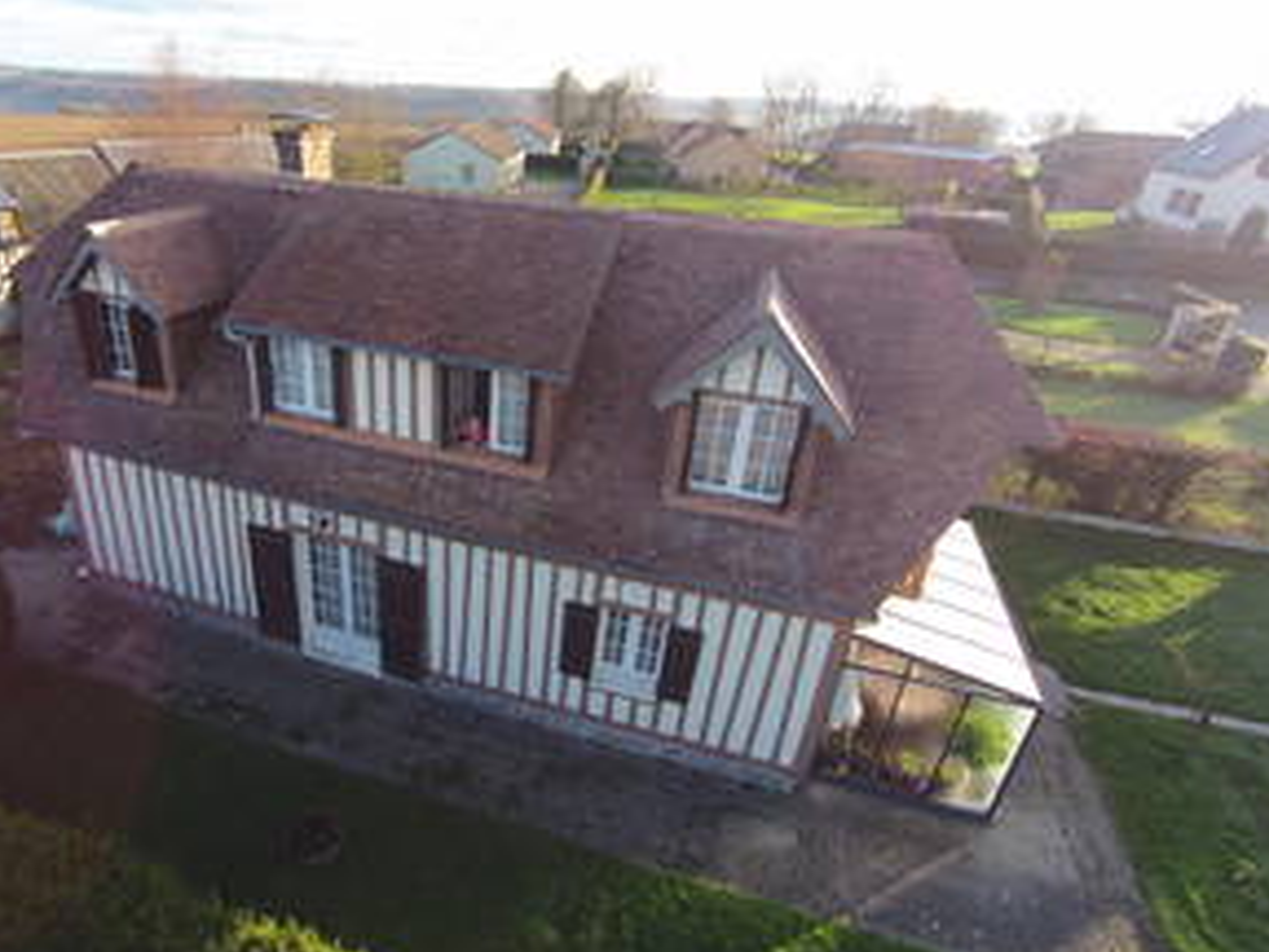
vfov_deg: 40.7
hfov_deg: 52.2
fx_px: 1283
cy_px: 436
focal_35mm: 35
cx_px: 498
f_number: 2.8
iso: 100
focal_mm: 5
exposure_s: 1/362
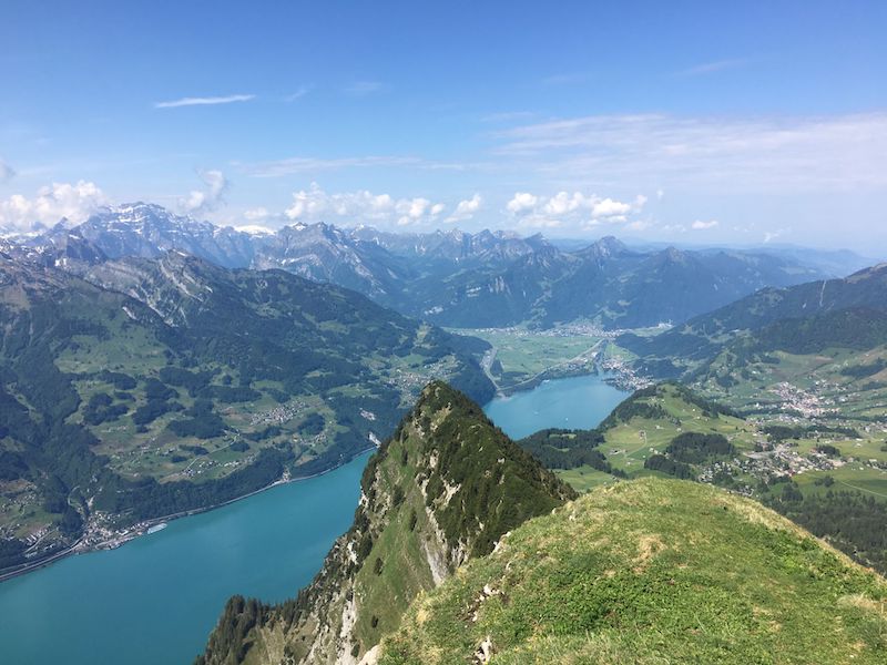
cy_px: 332
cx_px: 444
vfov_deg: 48.2
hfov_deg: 61.7
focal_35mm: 29
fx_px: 743
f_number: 2.2
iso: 25
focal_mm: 4.15
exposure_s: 1/1709
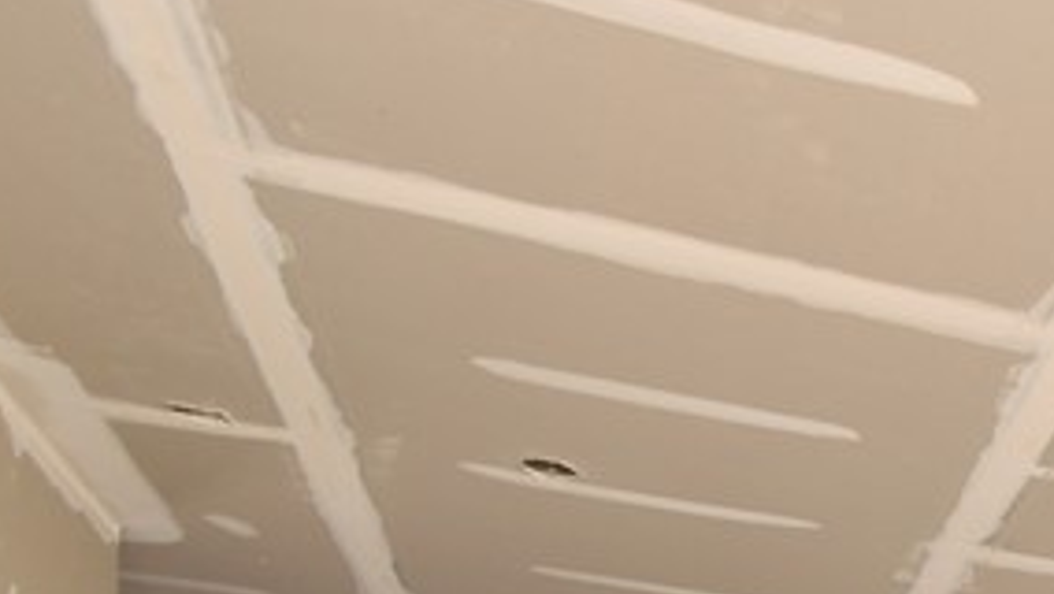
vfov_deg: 15.7
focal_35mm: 60
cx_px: 1433
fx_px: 1678
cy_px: 1207
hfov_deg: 27.8
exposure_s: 1/60
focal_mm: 10
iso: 200
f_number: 4
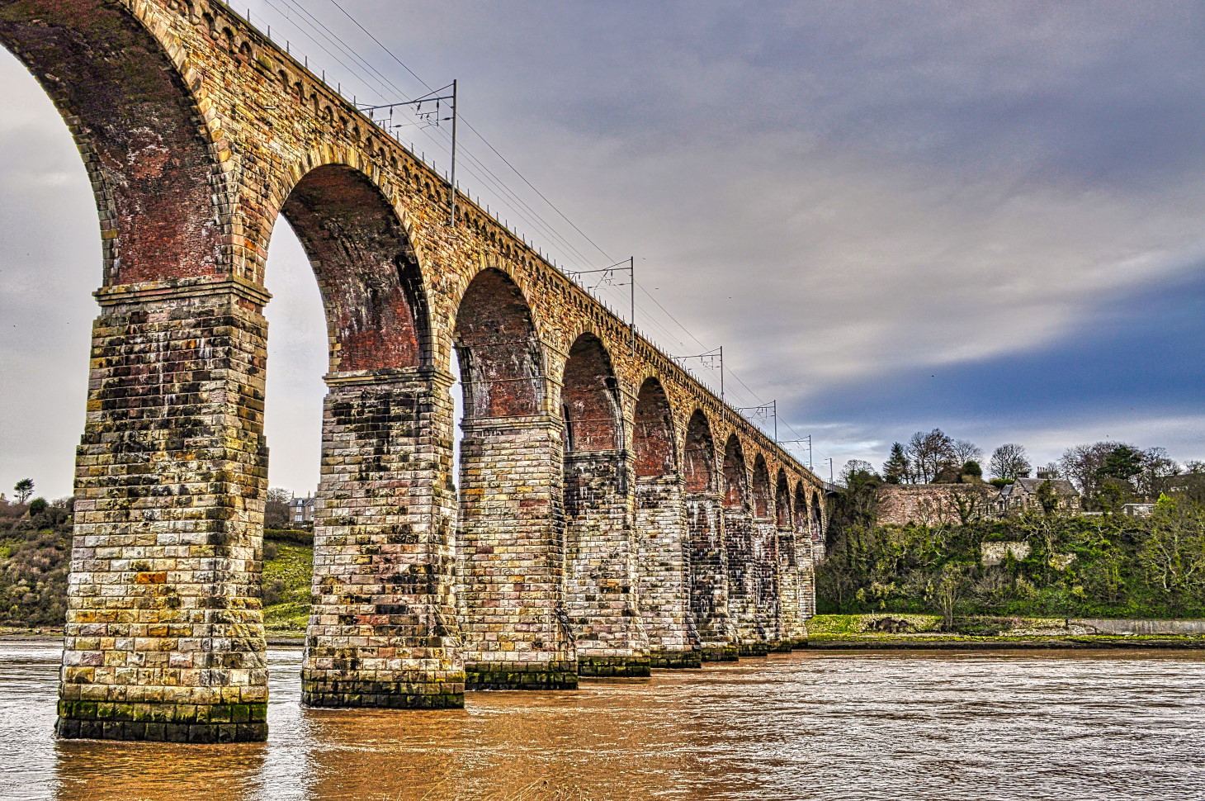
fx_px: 1204
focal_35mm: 36
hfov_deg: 53.2
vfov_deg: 36.8
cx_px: 602
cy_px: 400
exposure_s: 1/250
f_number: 10
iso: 280
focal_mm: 24
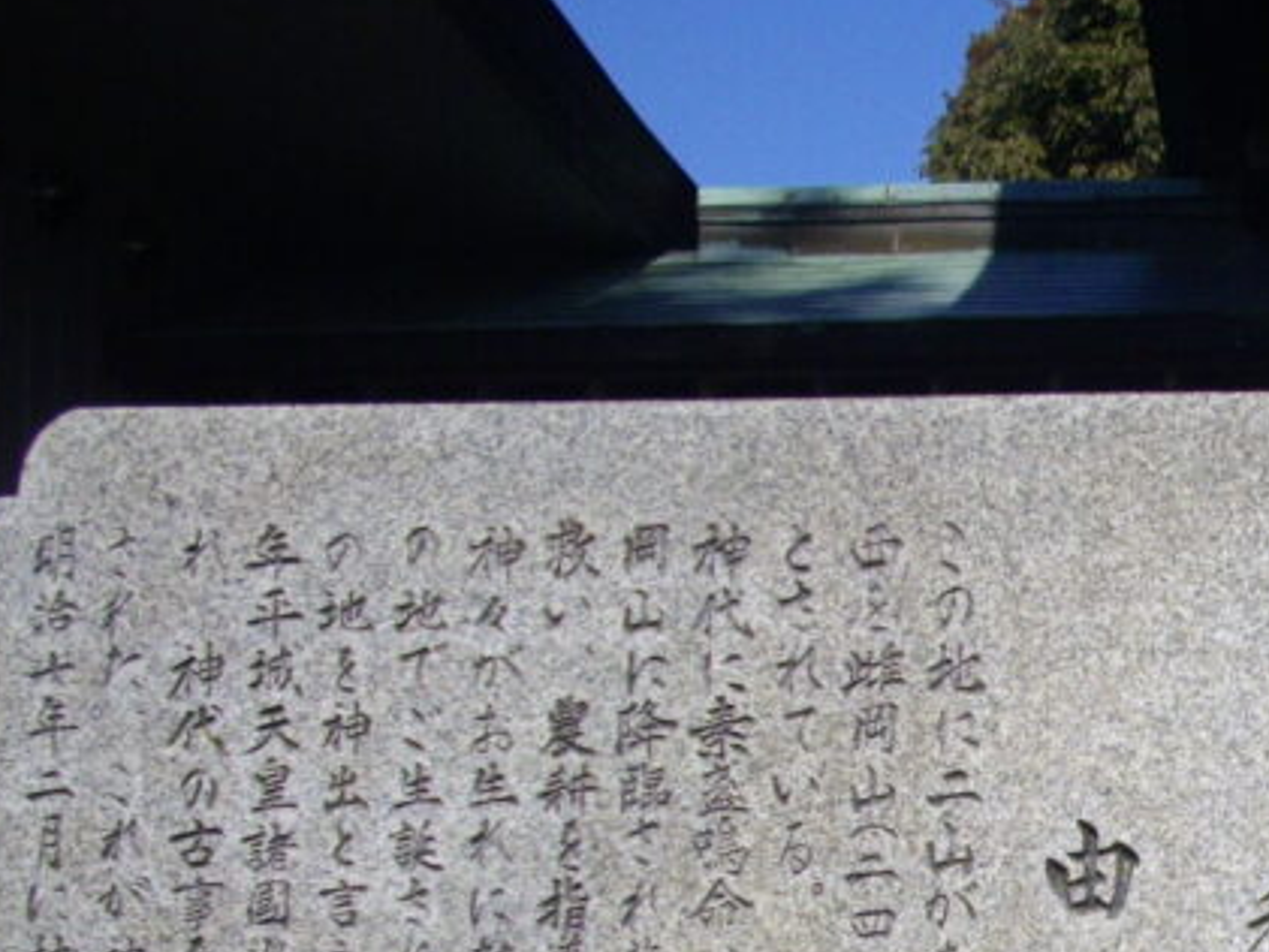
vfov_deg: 15.9
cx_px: 1405
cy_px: 1085
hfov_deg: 20.7
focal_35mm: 90
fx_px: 3300
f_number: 5.6
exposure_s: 1/500
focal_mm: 6.2
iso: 100
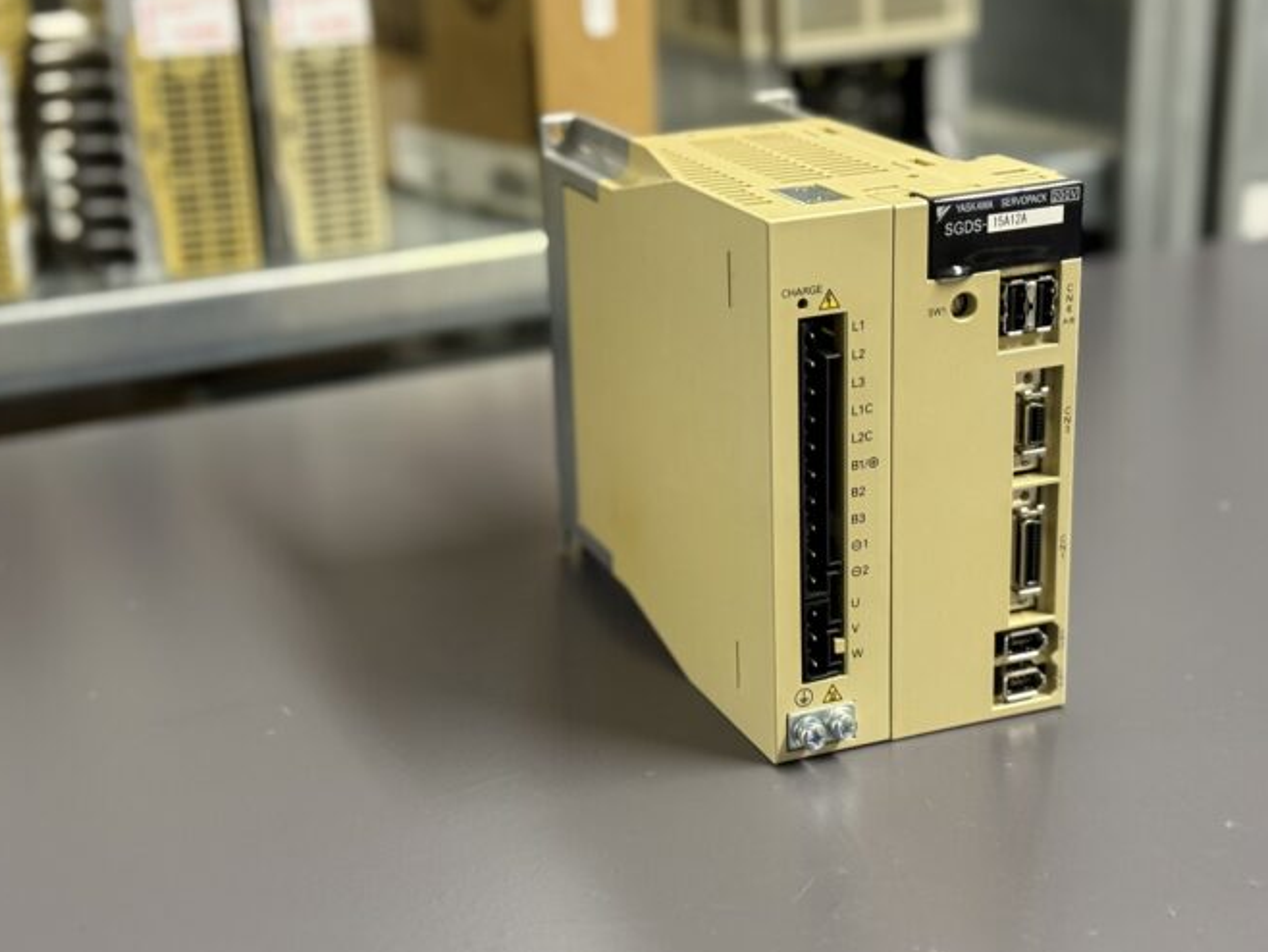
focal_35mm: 56
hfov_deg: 34.3
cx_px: 626
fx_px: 2052
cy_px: 518
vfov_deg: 26.1
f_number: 1.78
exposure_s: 1/33
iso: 320
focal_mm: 6.76
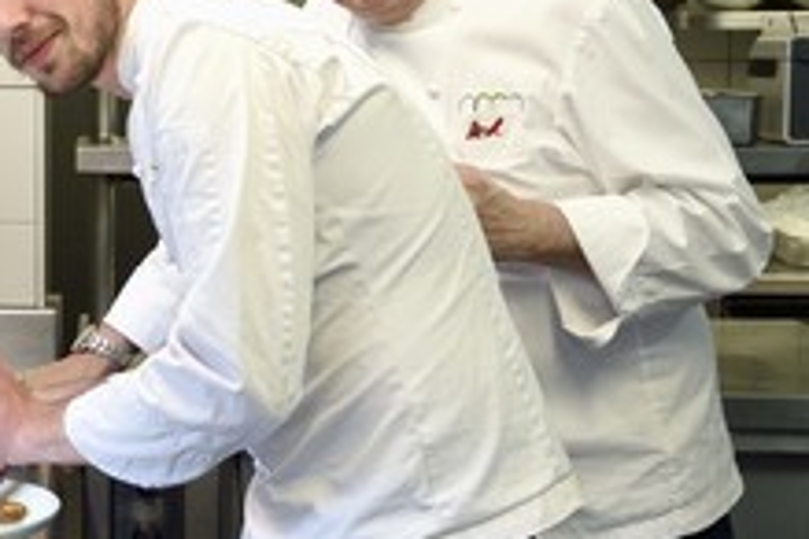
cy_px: 203
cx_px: 57
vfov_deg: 14.2
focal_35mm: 96
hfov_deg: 20.7
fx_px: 2157
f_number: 11
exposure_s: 1/50
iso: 1600
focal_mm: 50
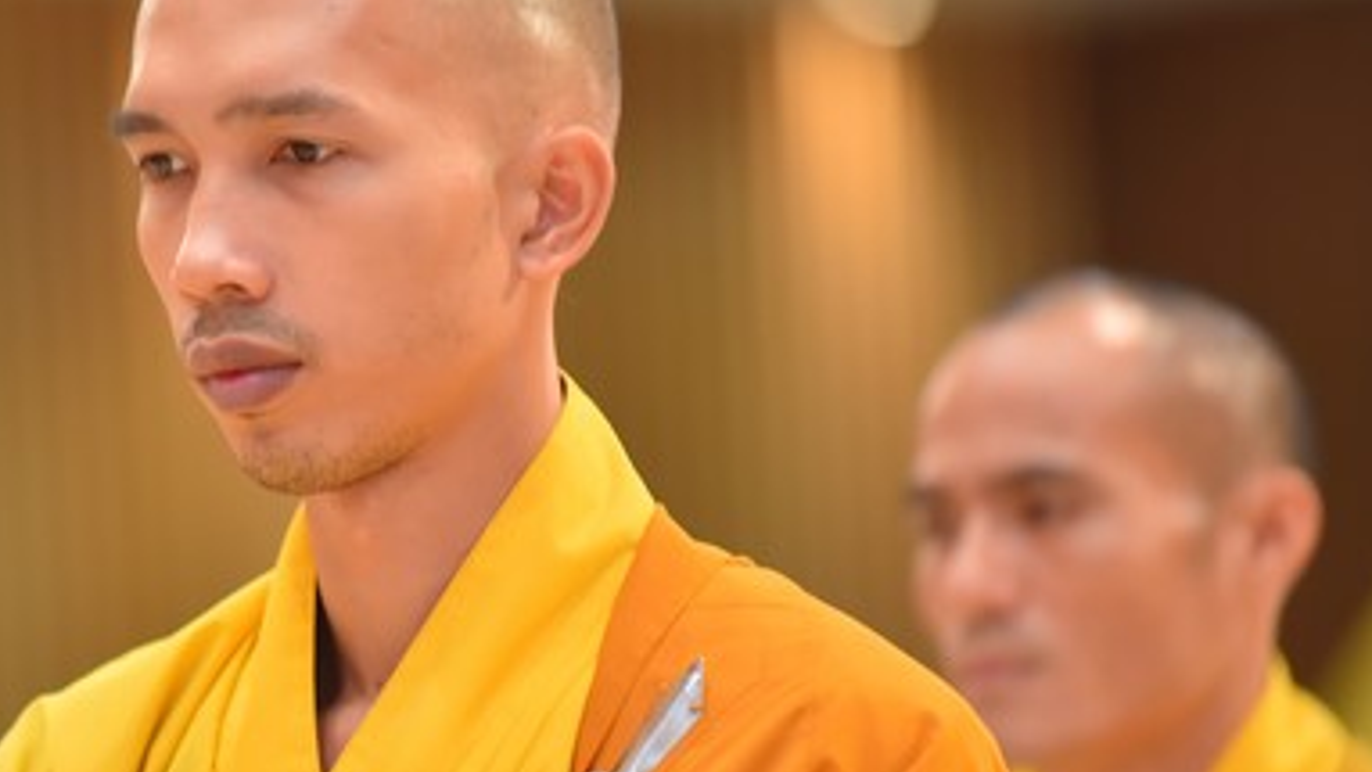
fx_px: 12953
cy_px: 483
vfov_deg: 3.4
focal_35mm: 356
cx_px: 226
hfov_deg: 6.1
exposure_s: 1/100
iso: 800
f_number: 2.8
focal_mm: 200
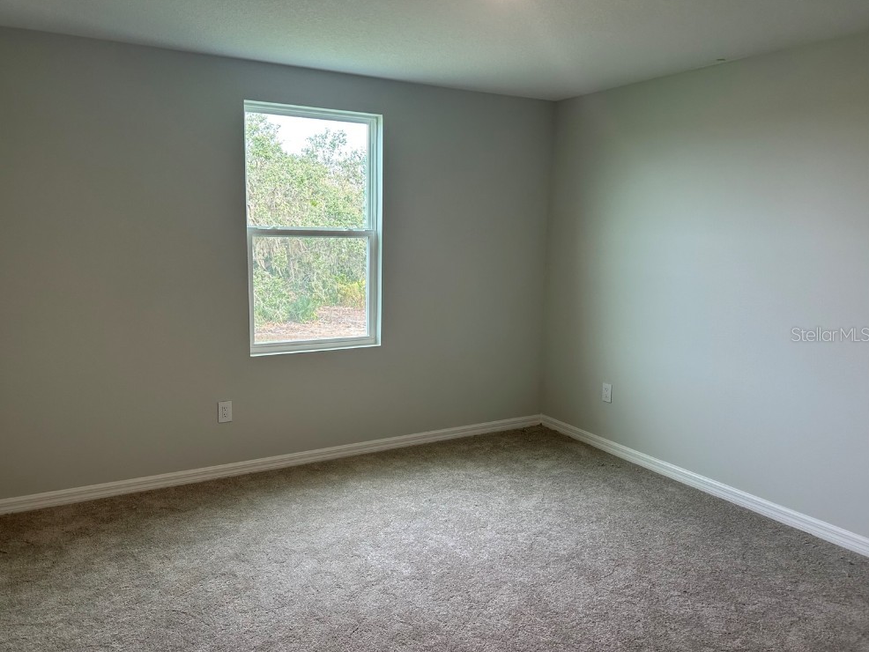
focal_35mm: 27
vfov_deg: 51.4
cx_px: 423
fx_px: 678
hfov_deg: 65.3
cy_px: 334
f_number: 1.5
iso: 100
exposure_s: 1/120
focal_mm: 5.7
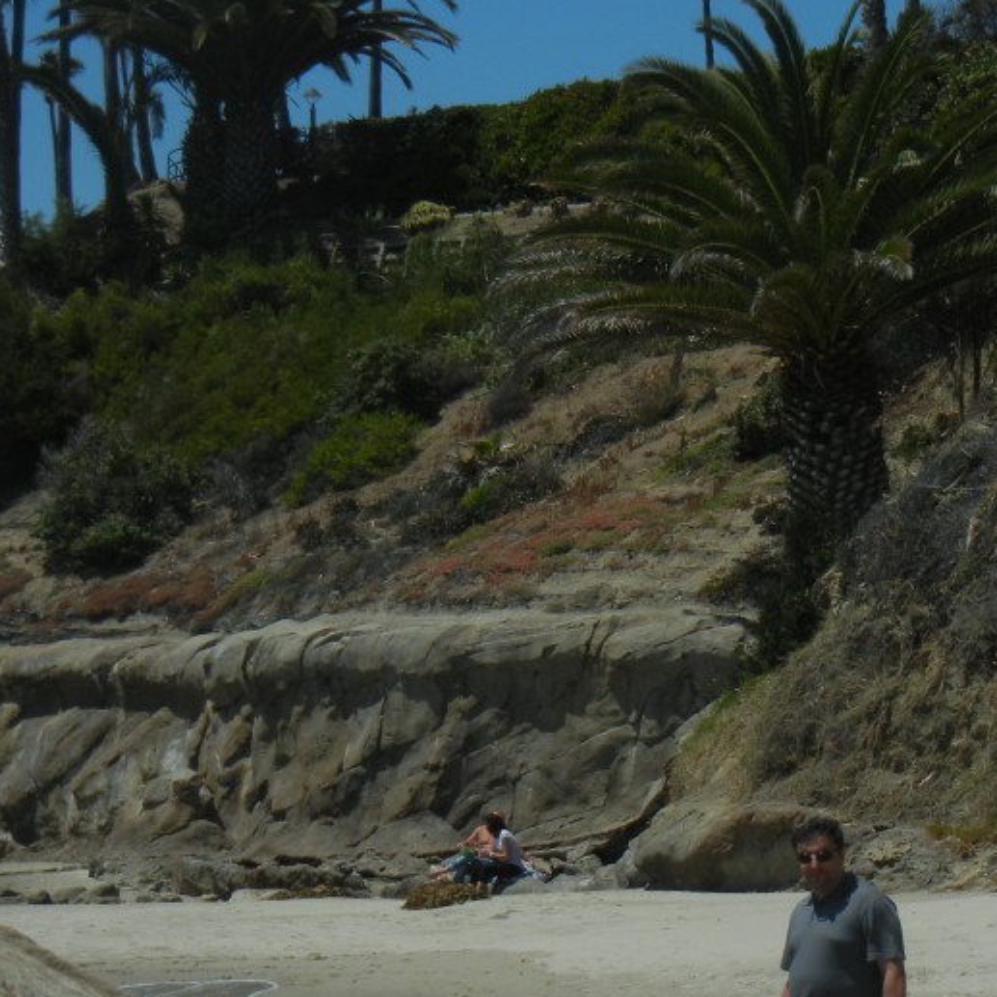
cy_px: 638
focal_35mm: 119
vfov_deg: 14.6
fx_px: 3878
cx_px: 625
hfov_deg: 14.6
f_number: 8.2
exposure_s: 1/847
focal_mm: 12.2
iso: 160
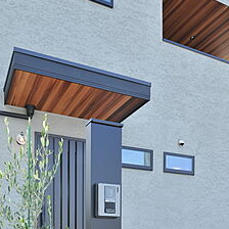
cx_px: 74
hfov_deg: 46.4
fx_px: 262
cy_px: 241
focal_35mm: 35
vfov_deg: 40.0
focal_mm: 16
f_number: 13
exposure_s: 1/60
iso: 400
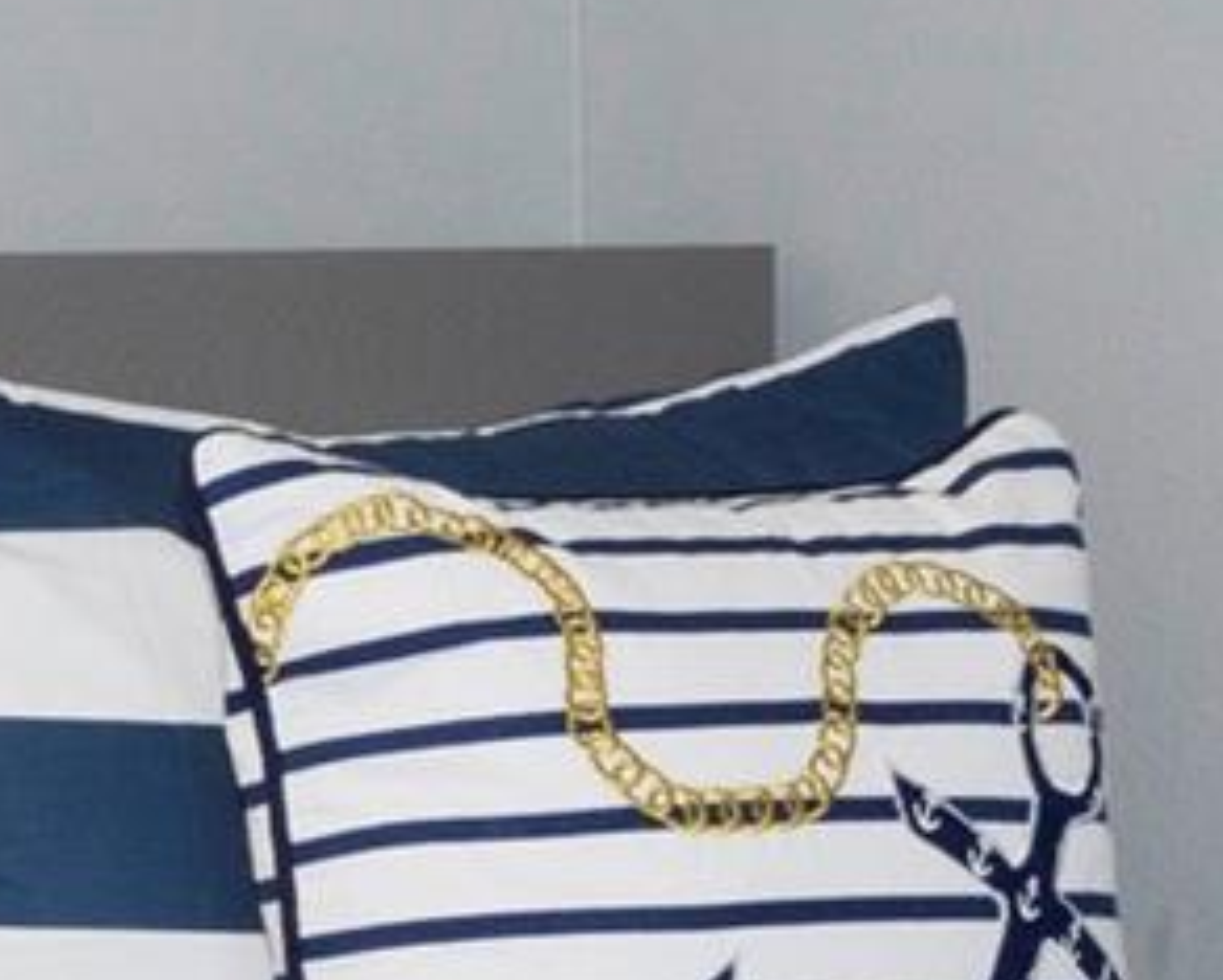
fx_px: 6520
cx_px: -1248
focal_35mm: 180
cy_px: 423
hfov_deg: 9.9
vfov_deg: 8.6
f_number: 22
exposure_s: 1/40
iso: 1000
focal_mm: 35
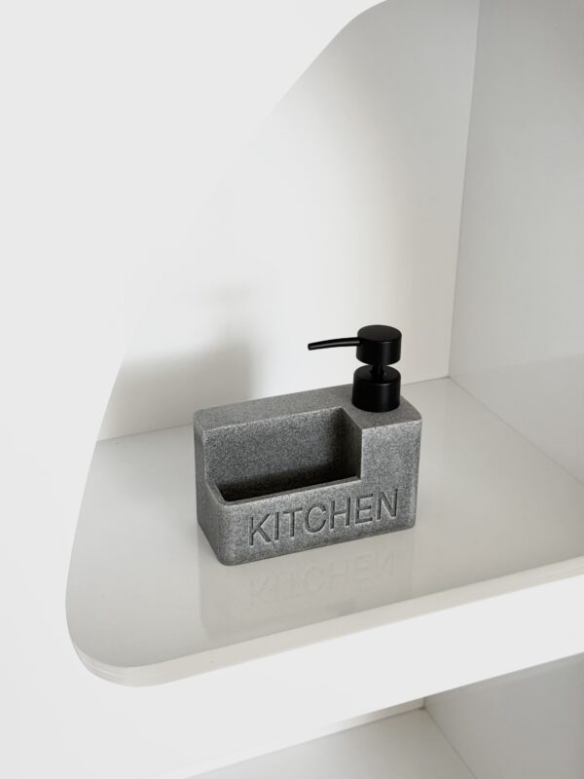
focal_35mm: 48
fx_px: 1080
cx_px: 292
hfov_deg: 30.3
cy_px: 390
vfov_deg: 39.7
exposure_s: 1/121
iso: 80
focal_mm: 6.76
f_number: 1.78
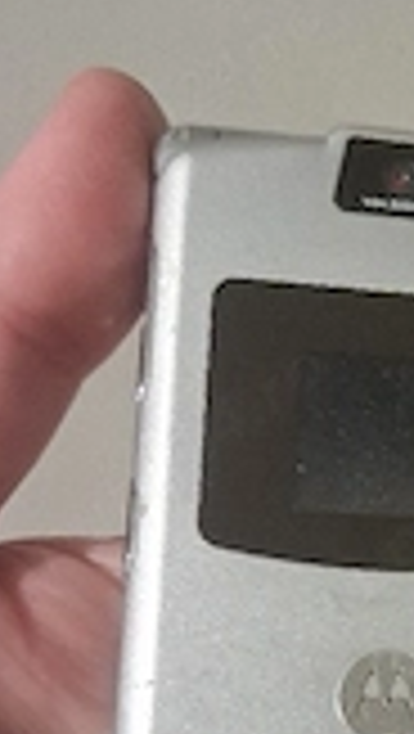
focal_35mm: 72
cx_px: 616
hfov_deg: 15.5
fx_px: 1402
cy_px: 513
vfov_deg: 29.0
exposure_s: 1/25
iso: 800
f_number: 1.8
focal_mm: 4
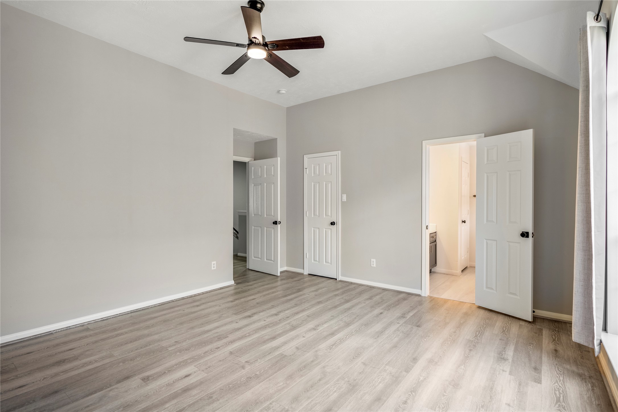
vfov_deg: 70.4
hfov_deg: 93.3
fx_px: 292
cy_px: 206
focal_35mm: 17
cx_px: 309
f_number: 4
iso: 250
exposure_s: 1/320
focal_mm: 17
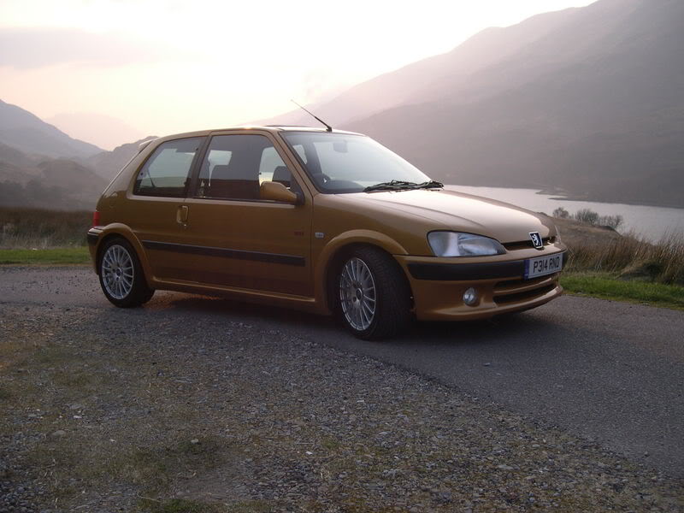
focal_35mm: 38
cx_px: 342
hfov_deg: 49.0
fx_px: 751
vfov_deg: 37.7
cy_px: 256
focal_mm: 8
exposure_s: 1/473
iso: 100
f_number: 2.8
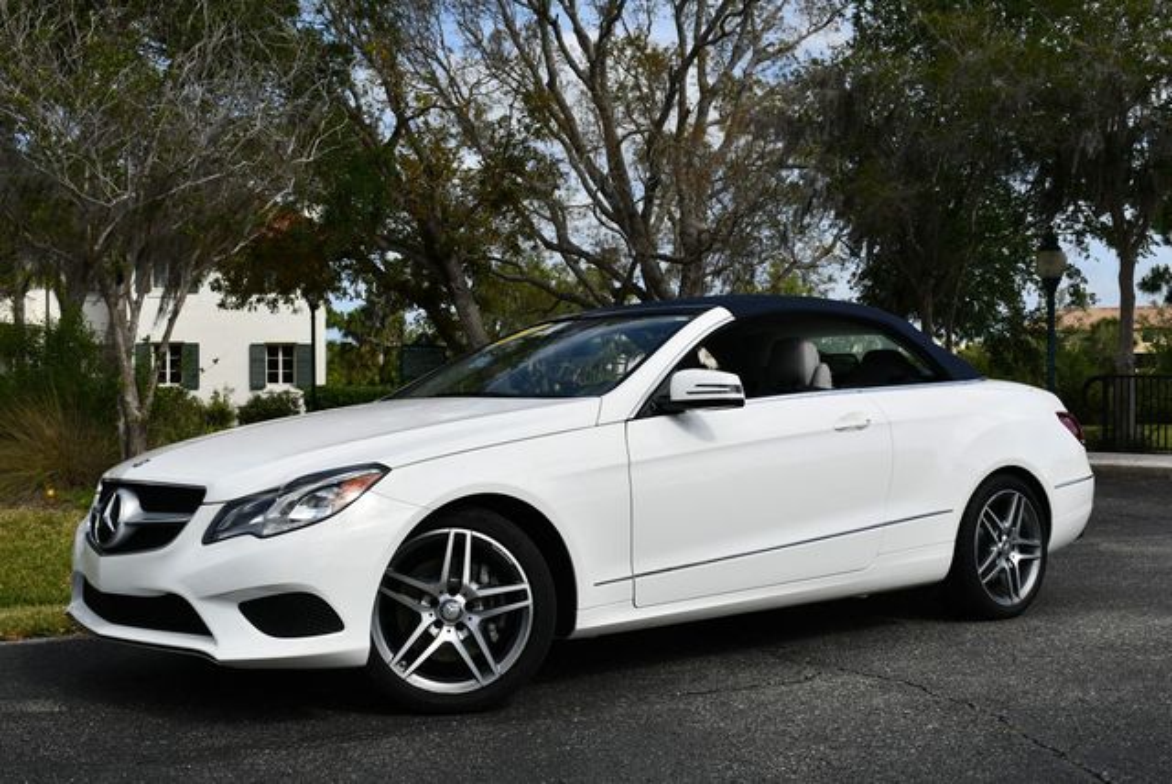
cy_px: 392
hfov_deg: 44.5
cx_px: 586
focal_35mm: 44
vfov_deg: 30.6
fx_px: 1434
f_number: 9
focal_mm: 22
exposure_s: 1/320
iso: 100
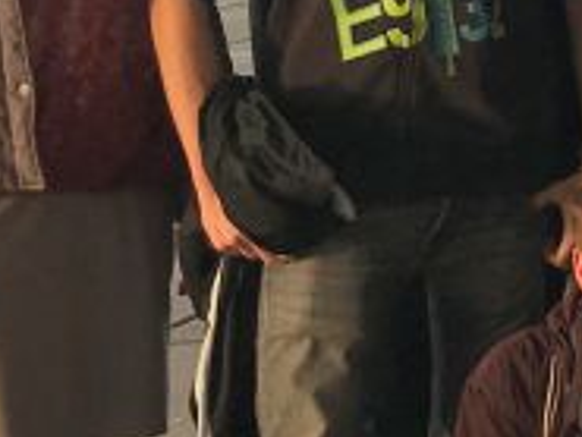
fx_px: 2608
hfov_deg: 12.1
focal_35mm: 155
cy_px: -9
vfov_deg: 9.5
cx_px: 919
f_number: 1.8
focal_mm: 3.99
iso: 20
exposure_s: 1/347
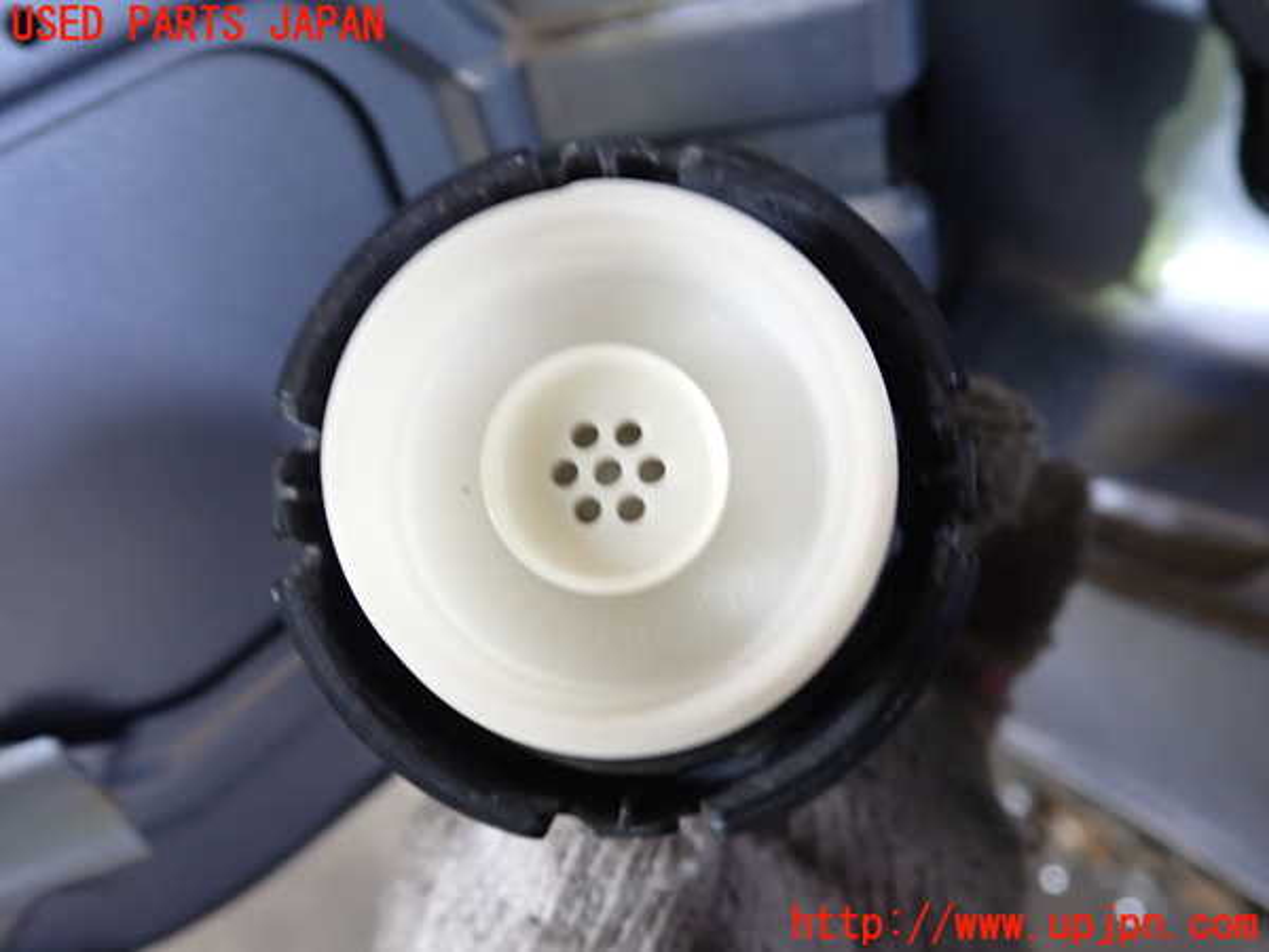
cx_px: 634
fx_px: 1100
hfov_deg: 60.0
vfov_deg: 46.8
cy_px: 476
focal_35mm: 30
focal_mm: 5.4
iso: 250
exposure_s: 1/30
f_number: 2.3
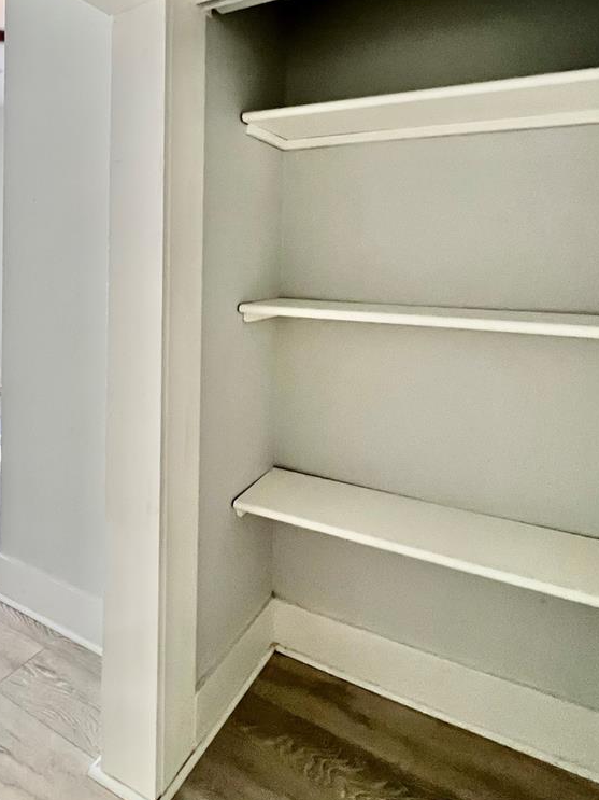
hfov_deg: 63.0
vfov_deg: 76.7
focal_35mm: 21
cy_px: 272
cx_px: 245
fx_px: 485
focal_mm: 1.57
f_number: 1.8
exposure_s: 1/60
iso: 500
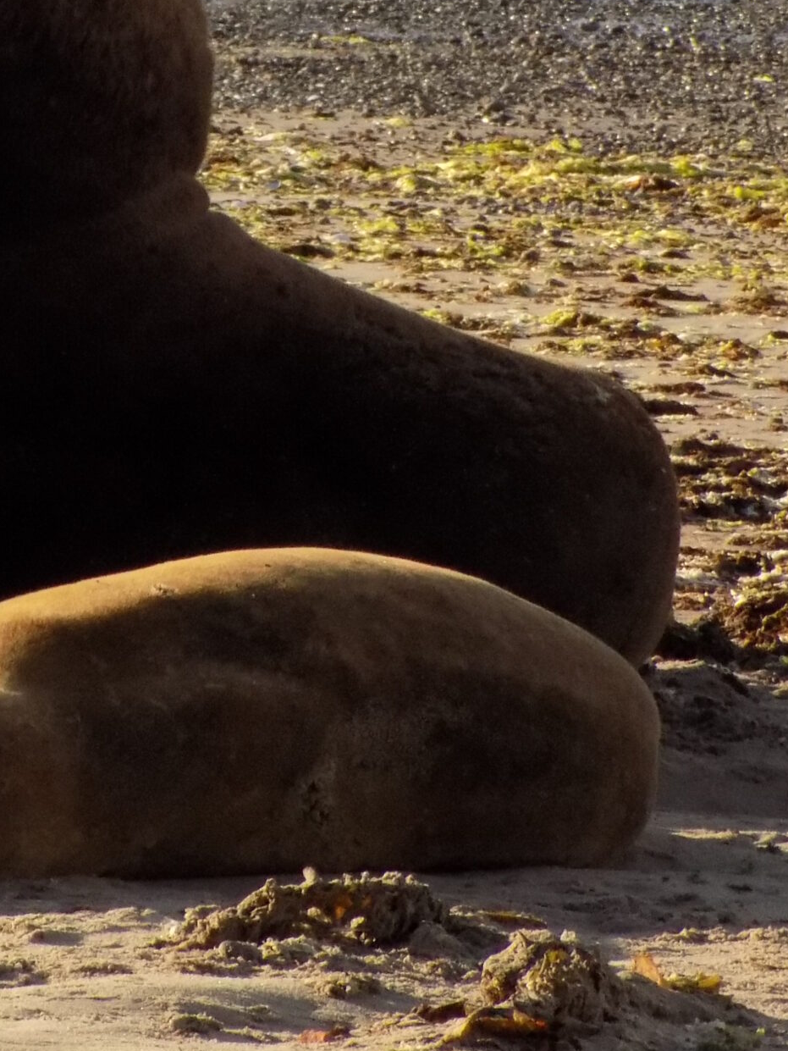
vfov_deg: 5.1
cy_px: 180
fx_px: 11896
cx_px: 47
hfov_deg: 3.8
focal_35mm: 392
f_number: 5.4
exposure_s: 1/800
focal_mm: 33.7
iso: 400
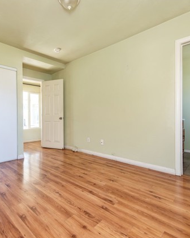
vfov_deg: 80.4
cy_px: 119
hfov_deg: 67.9
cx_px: 84
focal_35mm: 20
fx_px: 141
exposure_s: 1/60
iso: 500
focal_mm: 14
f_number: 4
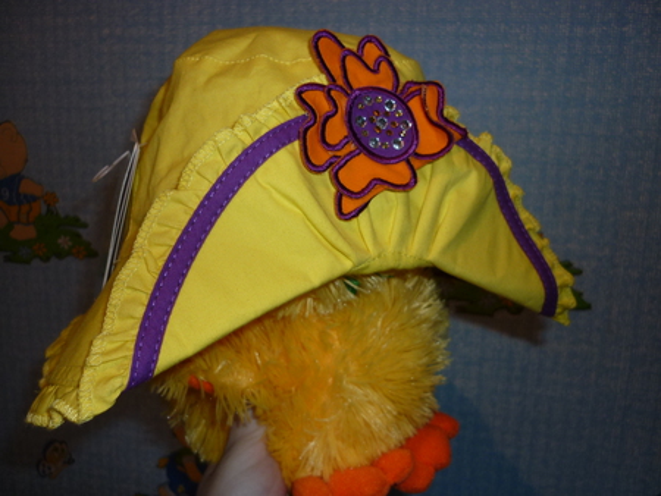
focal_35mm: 33
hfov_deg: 55.3
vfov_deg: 43.0
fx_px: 630
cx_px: 330
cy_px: 248
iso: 100
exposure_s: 1/60
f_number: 2.8
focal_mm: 5.5
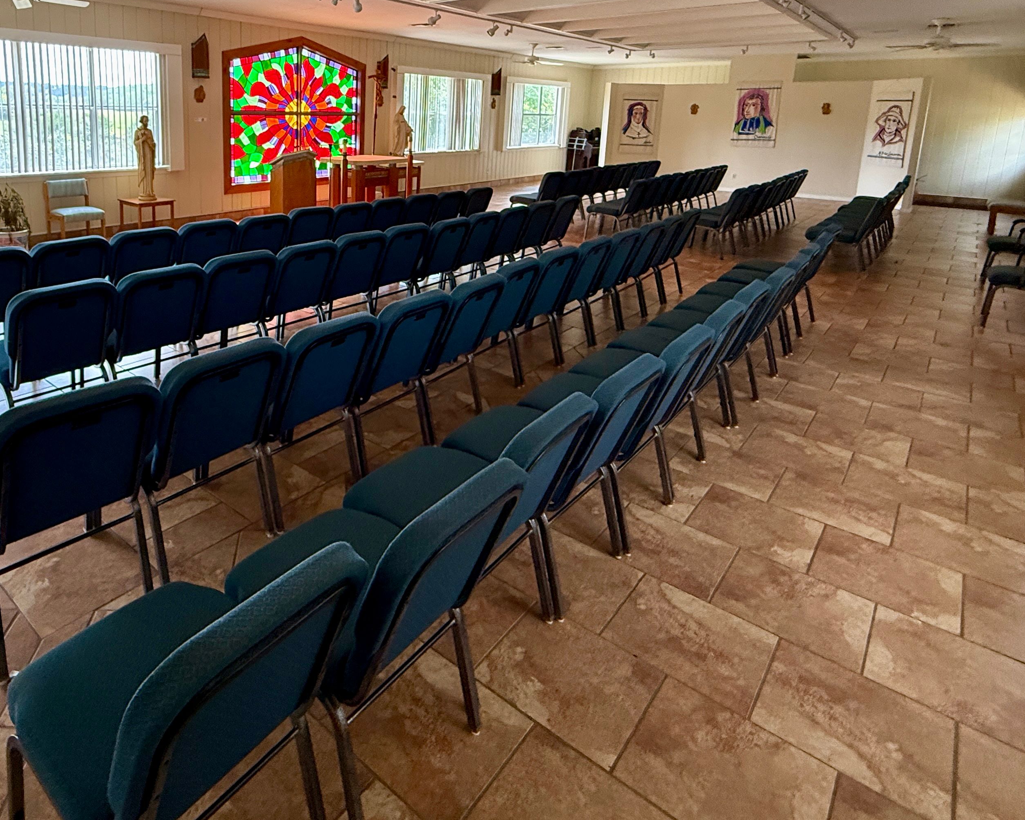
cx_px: 347
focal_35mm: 22
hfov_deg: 72.9
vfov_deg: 60.6
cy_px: 234
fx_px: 667
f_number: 2.2
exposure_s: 1/99
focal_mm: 2.22
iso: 320
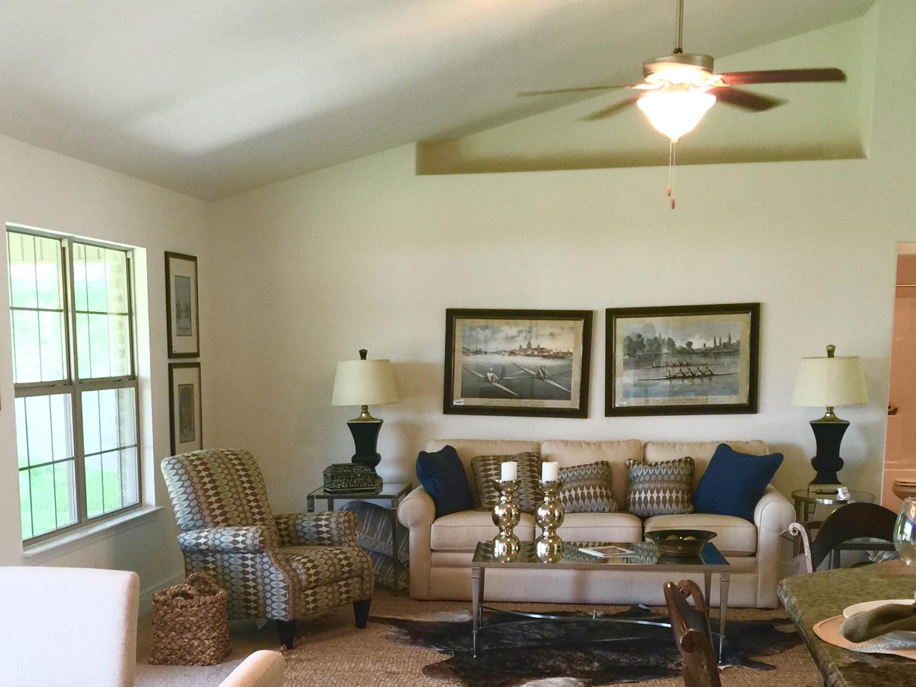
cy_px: 587
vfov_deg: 27.7
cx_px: 367
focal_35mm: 51
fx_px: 1349
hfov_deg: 37.4
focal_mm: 4.15
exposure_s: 1/15
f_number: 2.2
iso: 32
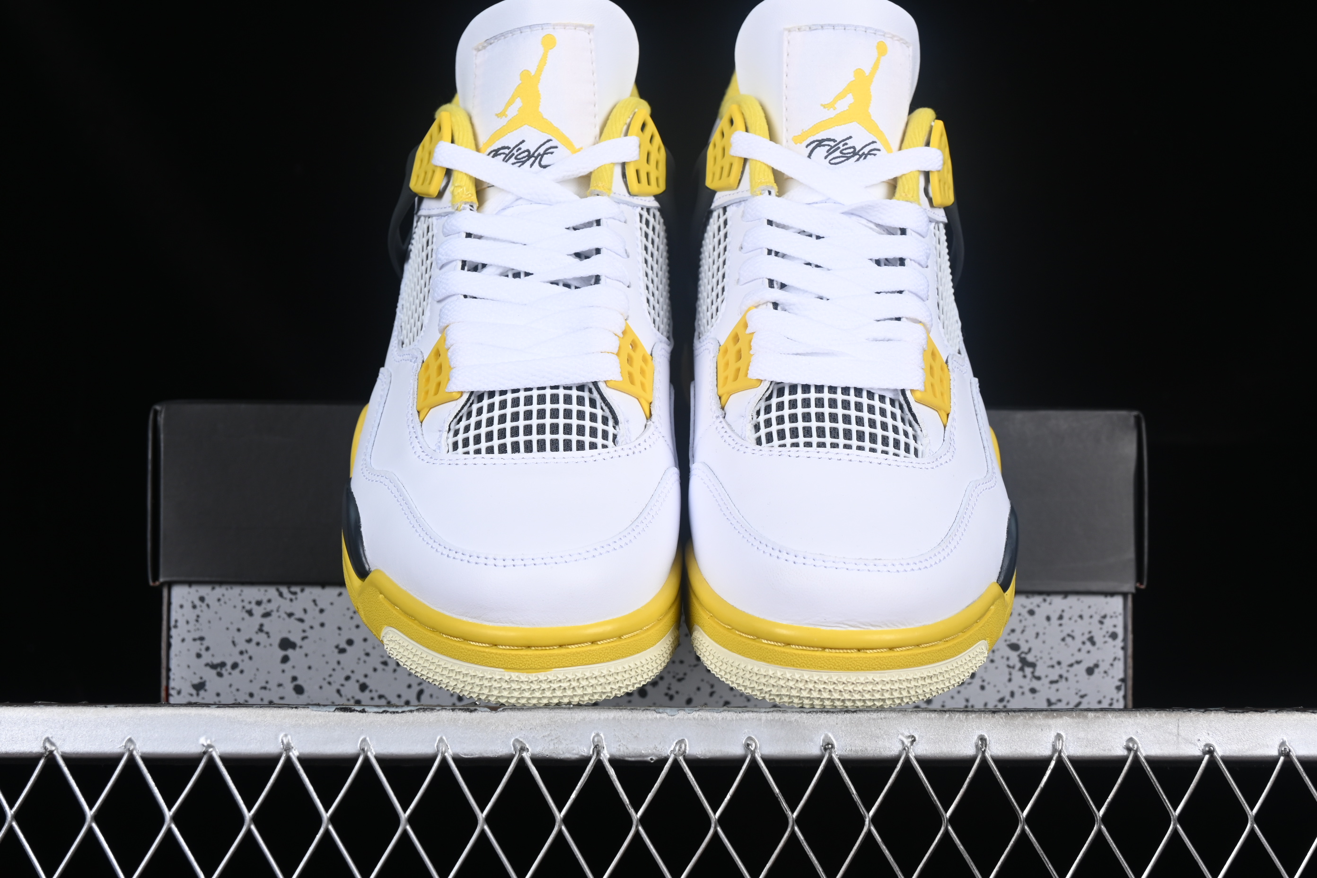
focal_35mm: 75
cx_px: 658
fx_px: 2744
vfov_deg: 18.2
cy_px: 439
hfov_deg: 27.0
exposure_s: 1/100
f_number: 8
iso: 160
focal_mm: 50
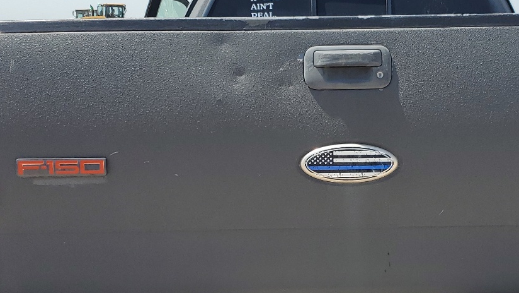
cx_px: 349
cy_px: 170
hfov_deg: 37.4
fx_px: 757
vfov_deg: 21.8
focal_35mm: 55
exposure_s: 1/2500
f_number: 1.5
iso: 50
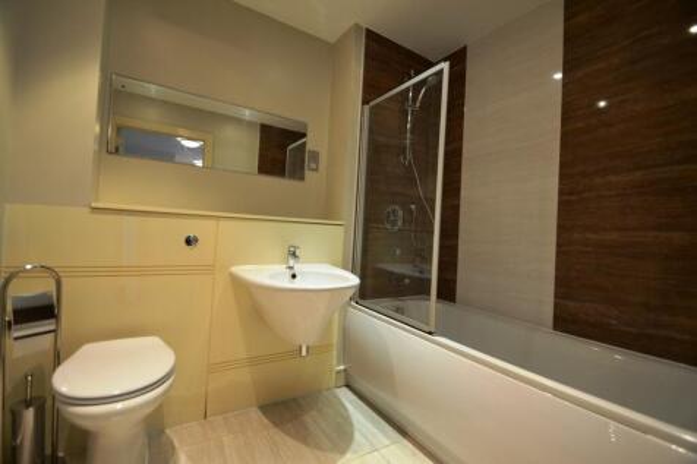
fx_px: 290
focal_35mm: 15
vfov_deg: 77.3
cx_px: 348
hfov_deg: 100.4
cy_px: 232
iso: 800
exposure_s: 1/60
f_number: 3.5
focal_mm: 10
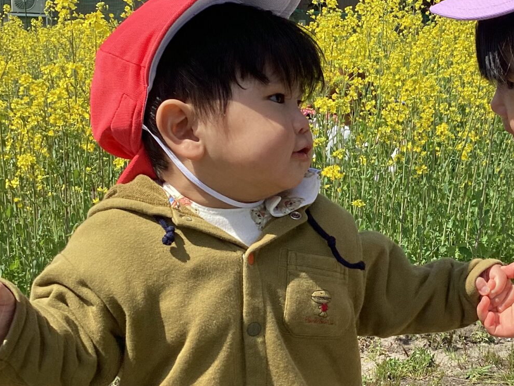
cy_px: 203
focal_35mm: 60
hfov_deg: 31.4
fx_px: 891
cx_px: 411
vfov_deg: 24.4
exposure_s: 1/916
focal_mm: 3.3
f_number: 2.4
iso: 25
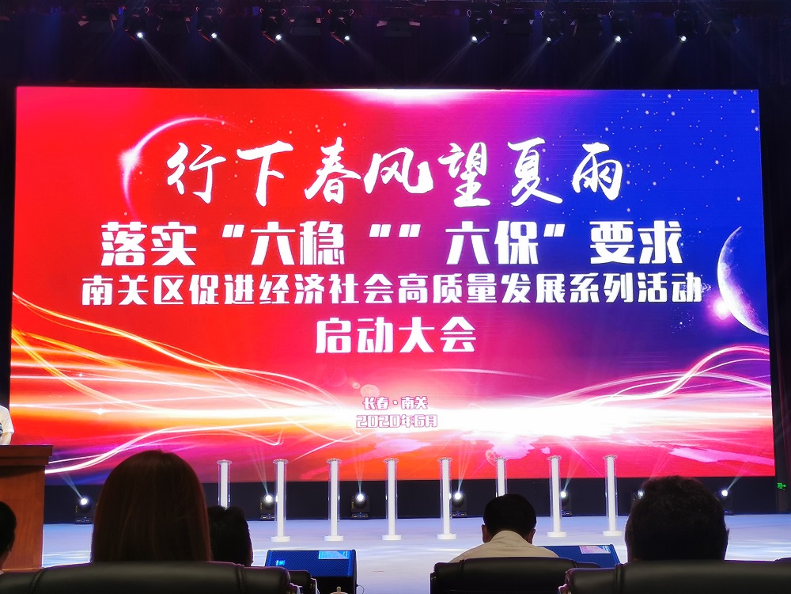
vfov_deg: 24.8
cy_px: 297
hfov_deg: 32.7
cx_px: 396
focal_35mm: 59
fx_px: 1348
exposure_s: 1/119
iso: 50
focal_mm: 5.58
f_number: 1.8
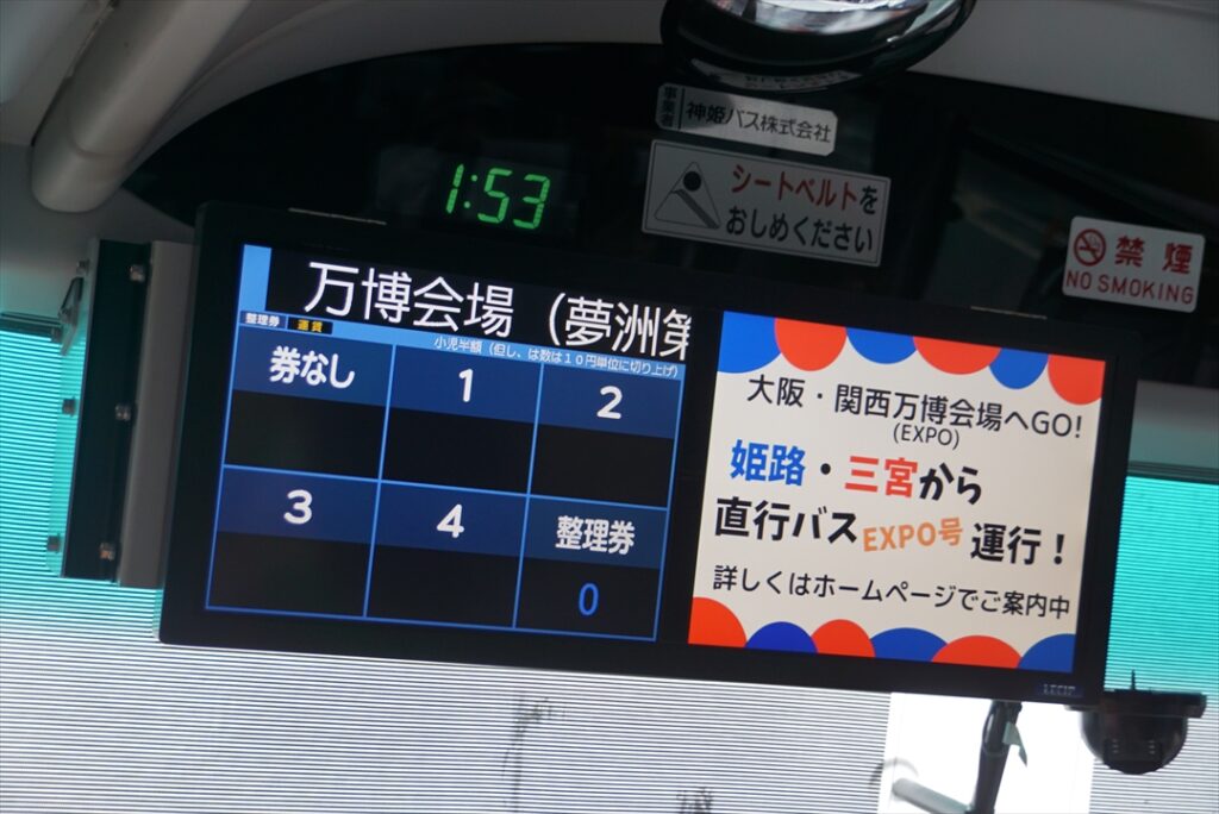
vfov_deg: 25.8
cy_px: 407
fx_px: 1779
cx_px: 610
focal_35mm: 52
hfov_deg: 37.8
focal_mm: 35
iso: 160
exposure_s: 1/60
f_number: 4.5
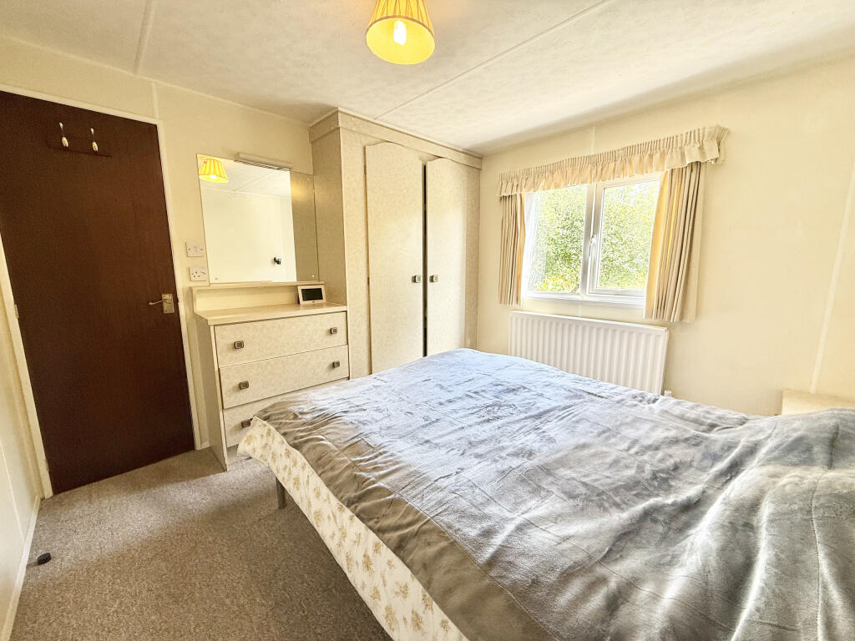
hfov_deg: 102.1
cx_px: 428
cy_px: 320
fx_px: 346
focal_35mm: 14
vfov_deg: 85.7
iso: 125
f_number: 2.2
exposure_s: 1/100
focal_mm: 2.22
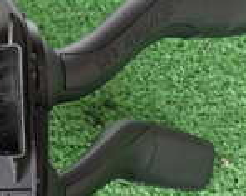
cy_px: 81
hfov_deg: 13.9
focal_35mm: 127
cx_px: -166
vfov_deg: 12.1
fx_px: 923
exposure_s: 1/60
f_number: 2.4
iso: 200
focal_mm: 5.79
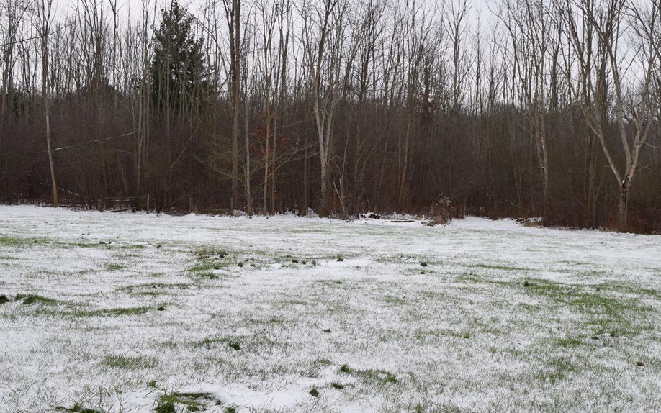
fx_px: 847
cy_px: 201
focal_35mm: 47
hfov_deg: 42.6
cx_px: 336
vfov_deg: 27.4
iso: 400
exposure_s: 1/250
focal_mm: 26
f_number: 8
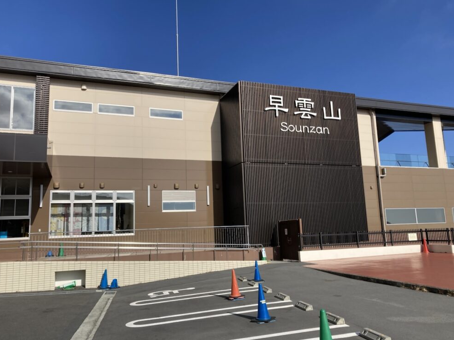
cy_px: 173
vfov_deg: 48.2
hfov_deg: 61.6
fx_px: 380
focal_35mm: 29
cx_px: 221
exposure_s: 1/3436
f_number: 1.8
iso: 20
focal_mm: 3.99
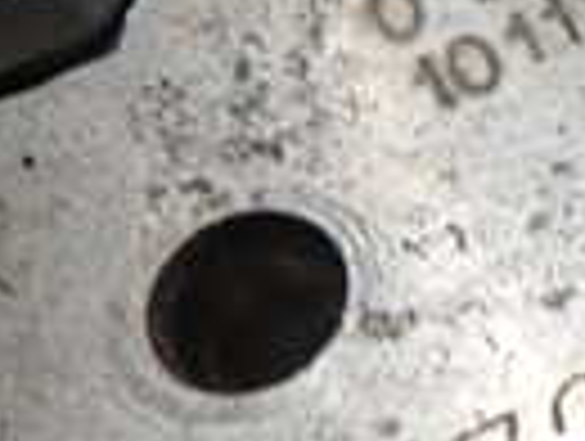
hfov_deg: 12.5
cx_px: 1188
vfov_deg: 10.7
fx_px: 2336
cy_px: -18
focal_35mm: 138
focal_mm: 5.4
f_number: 2.3
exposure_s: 1/80
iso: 100
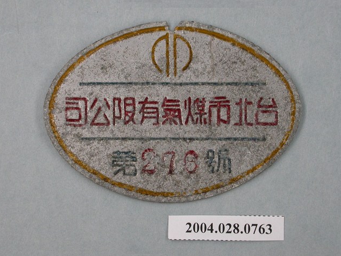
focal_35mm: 113
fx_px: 1114
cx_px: 170
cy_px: 129
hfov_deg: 17.4
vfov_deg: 13.1
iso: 100
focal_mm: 23.3
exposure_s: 1/30
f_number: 4.8
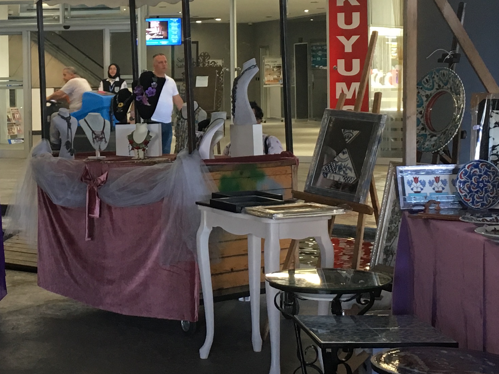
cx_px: 87
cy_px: 76
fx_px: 1139
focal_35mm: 79
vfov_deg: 18.5
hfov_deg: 24.3
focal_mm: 4.15
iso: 100
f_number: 2.2
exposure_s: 1/33
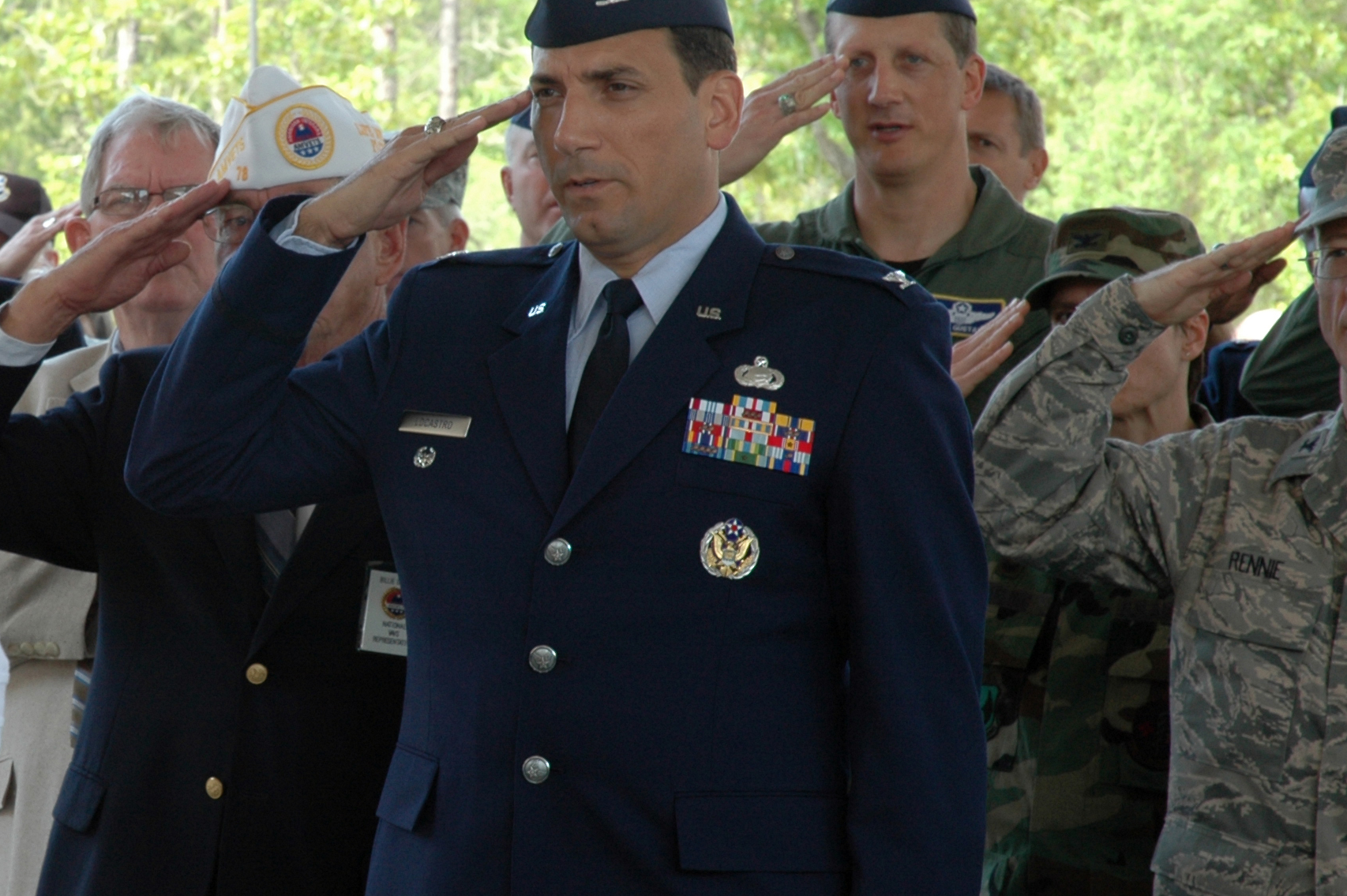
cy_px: 395
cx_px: 212
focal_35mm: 172
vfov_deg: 8.0
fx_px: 6427
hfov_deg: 11.9
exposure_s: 1/25
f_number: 10
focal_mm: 65
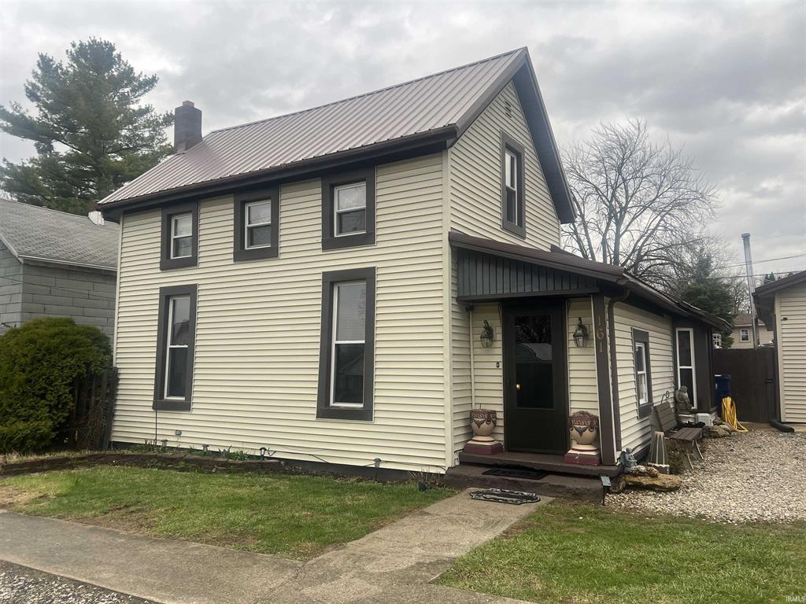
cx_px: 403
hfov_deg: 67.3
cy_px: 302
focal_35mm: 26
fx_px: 605
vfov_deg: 53.1
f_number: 1.5
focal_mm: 5.7
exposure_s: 1/611
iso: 50
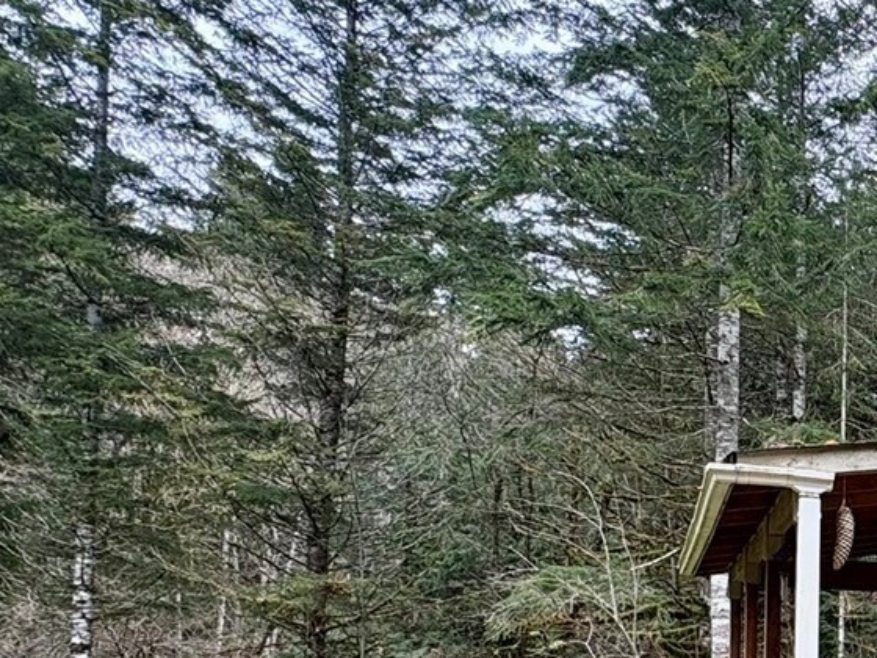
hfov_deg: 32.7
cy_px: 656
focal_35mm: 40
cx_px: 1179
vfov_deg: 33.0
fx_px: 1013
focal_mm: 2.22
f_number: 2.2
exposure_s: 1/99
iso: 50
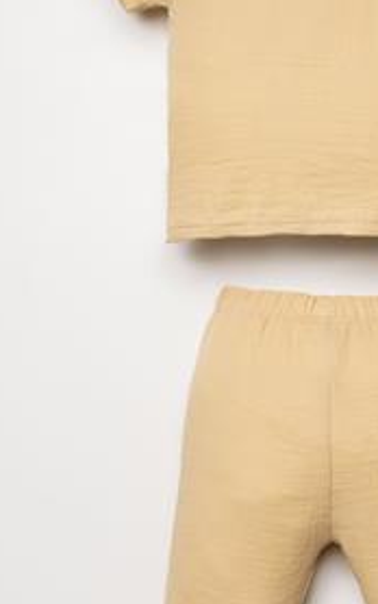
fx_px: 1630
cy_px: 252
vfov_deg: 21.0
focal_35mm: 99
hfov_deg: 13.1
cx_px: 317
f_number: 7.1
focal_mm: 30
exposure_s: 1/160
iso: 125
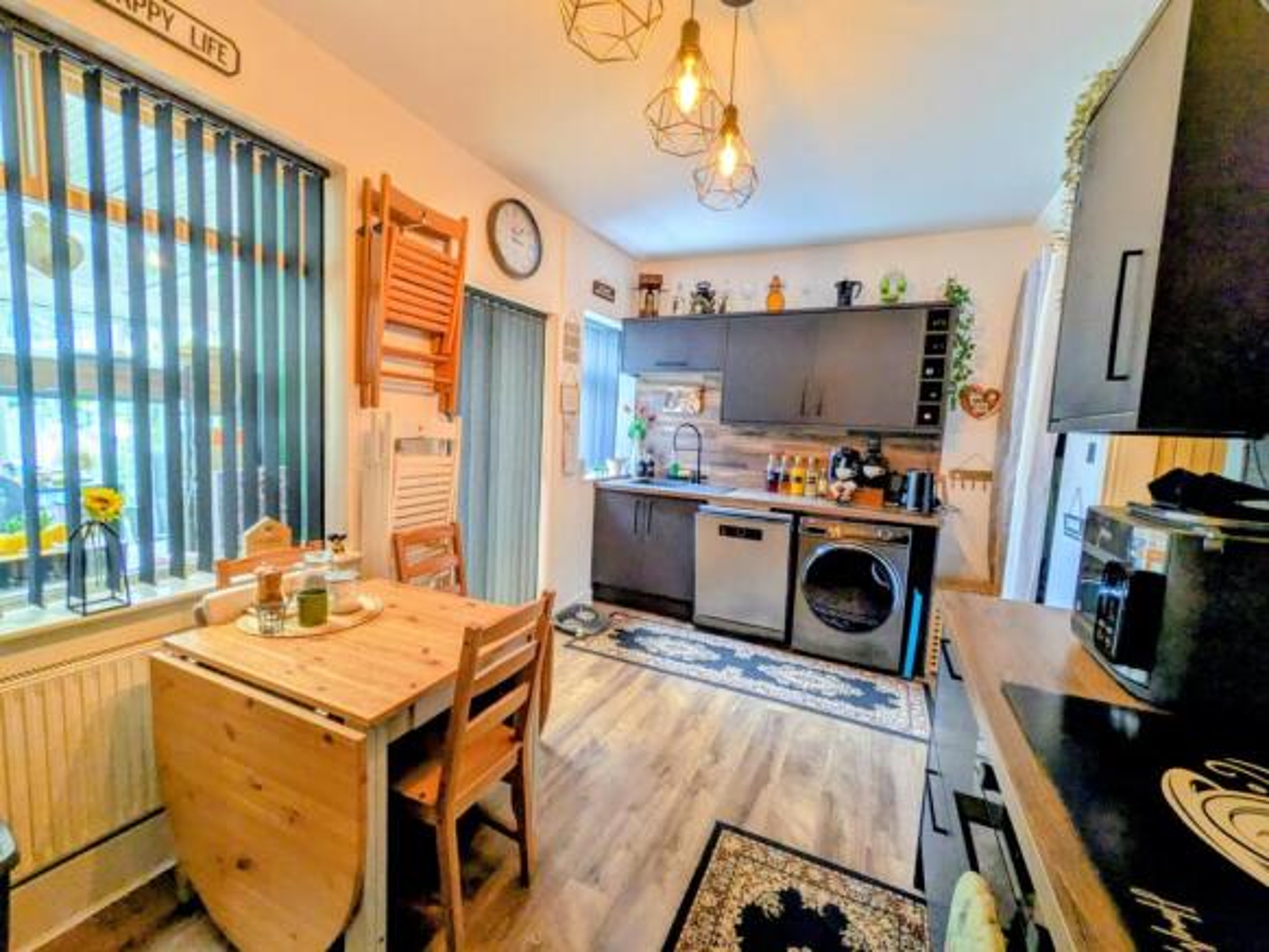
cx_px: 634
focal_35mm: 14
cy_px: 476
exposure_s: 1/50
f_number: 2.2
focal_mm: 1.83
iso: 121
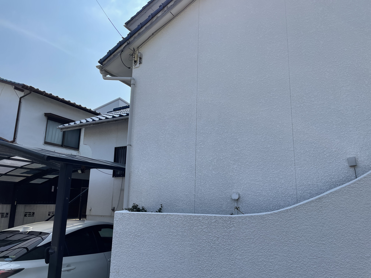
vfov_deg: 53.1
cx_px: 186
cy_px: 139
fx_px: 279
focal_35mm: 26
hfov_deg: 67.3
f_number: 1.6
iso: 32
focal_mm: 4.2
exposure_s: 1/2959
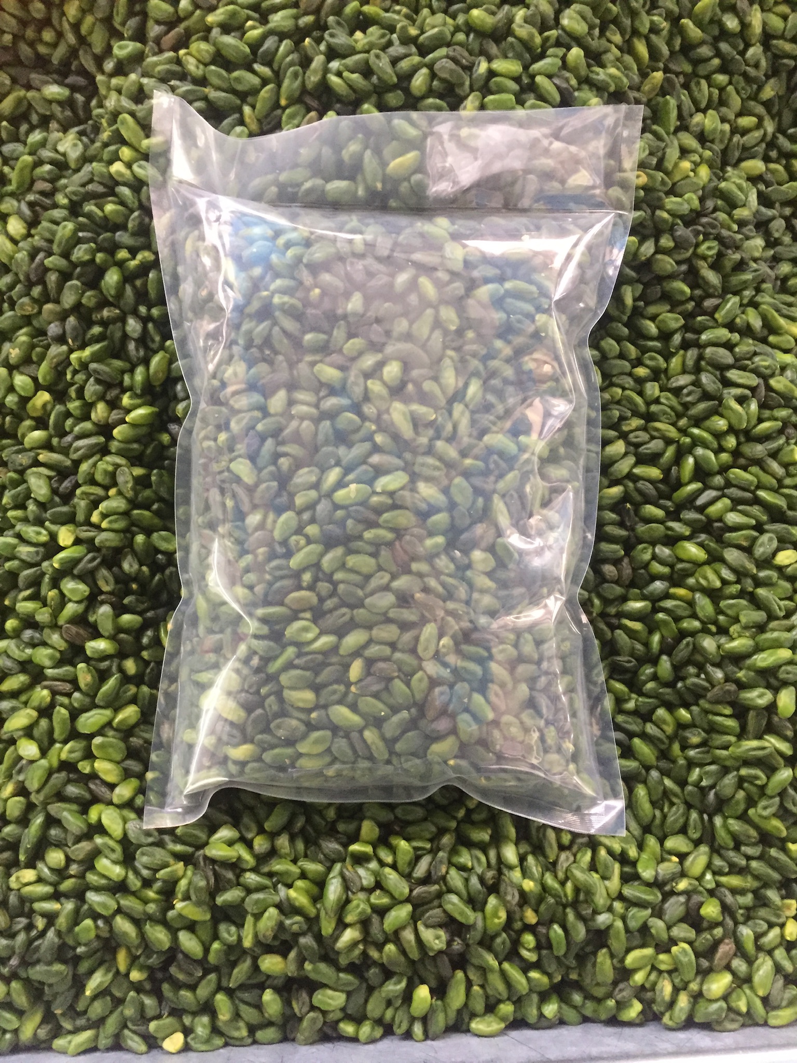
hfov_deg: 48.2
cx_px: 398
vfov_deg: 61.7
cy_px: 532
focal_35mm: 29
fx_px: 890
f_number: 2.2
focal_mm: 4.15
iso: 320
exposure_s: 1/17
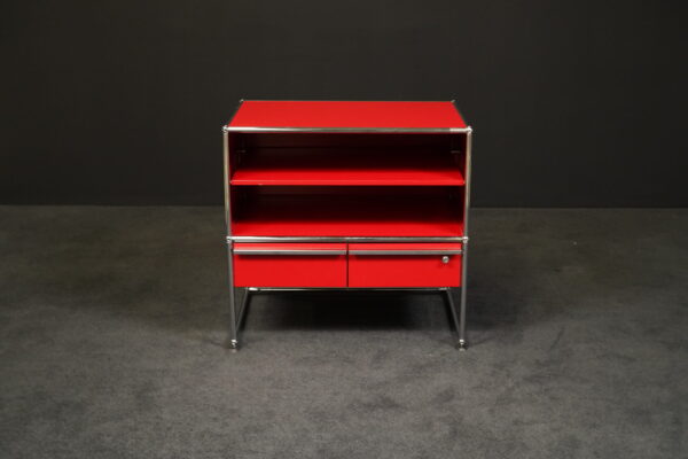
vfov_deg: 27.0
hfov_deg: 39.6
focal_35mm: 50
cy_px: 230
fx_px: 955
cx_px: 344
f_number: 7.1
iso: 5000
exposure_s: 1/100
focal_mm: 50
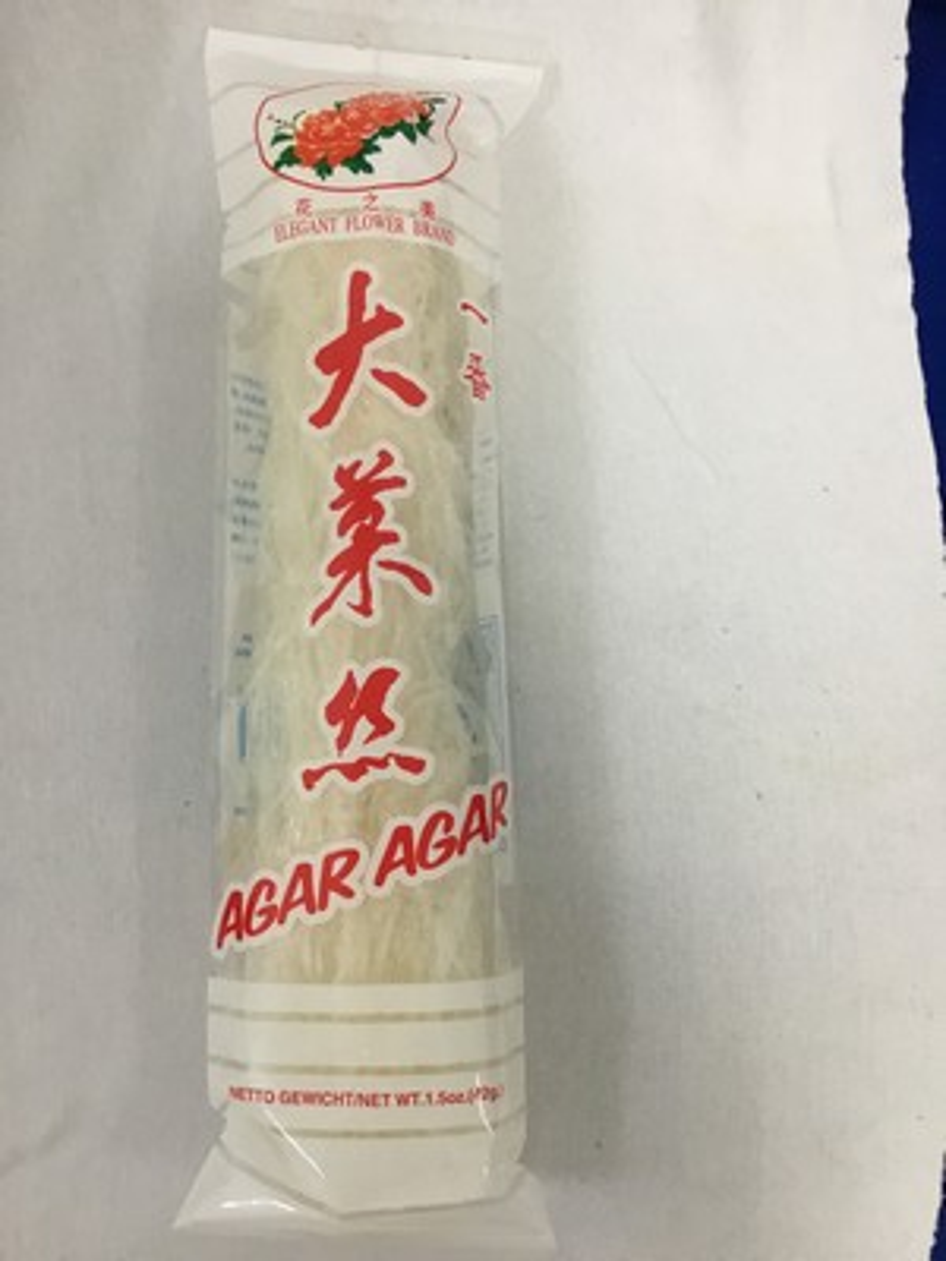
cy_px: 630
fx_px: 1130
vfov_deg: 58.4
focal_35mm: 31
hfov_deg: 45.4
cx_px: 473
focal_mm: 3.3
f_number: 2.4
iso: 100
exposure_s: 1/33
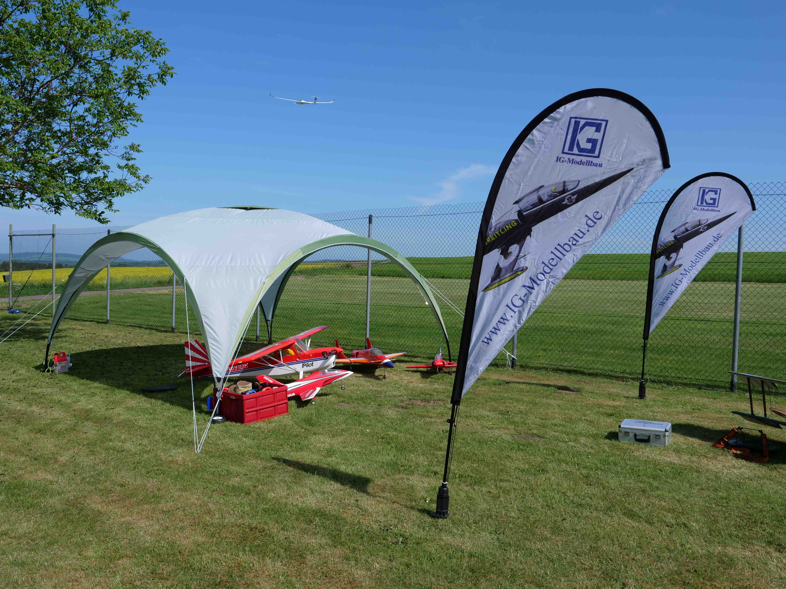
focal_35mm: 30
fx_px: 681
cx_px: 393
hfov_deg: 60.0
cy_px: 294
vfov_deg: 46.8
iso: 100
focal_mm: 15
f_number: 6.3
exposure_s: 1/400
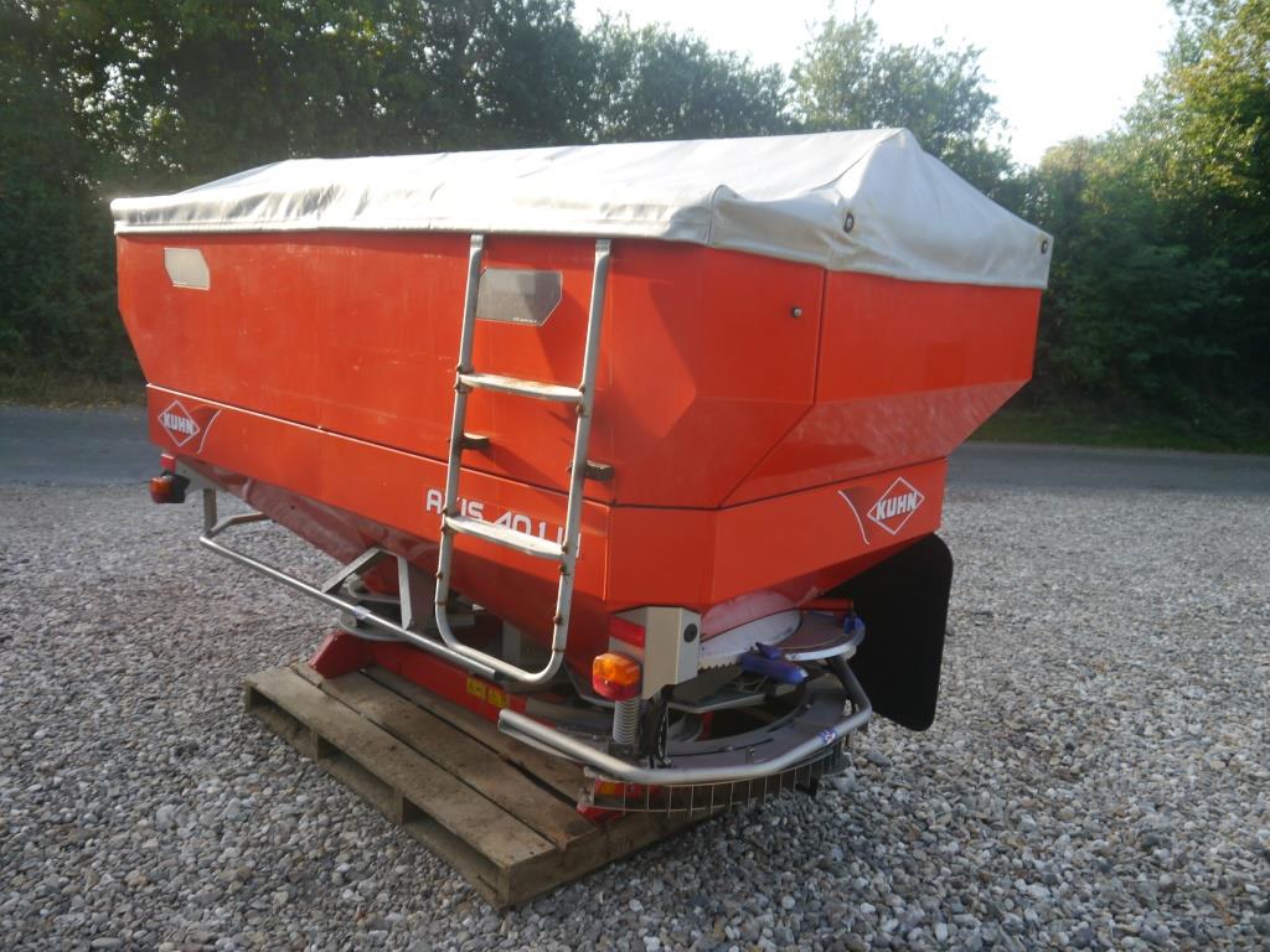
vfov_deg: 49.7
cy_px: 476
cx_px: 635
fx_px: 1027
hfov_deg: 63.4
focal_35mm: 28
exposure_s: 1/200
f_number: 4.5
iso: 160
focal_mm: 14
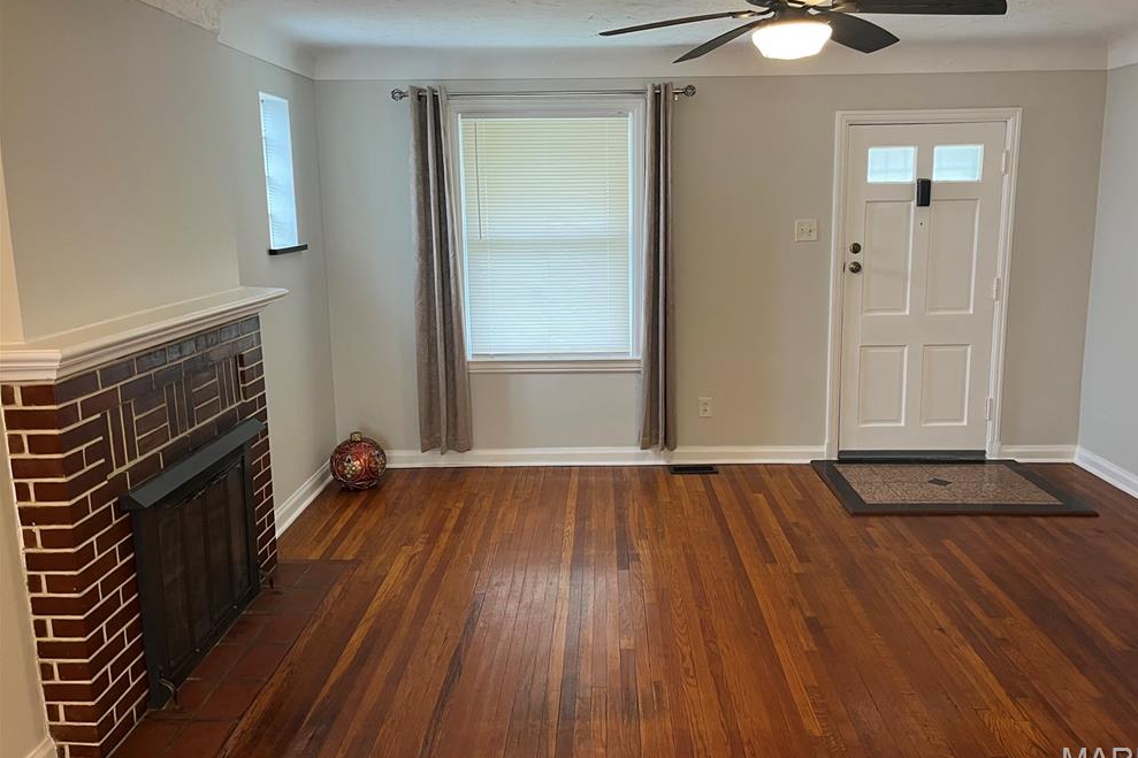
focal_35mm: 28
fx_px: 885
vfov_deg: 46.3
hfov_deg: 65.5
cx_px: 588
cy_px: 343
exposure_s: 1/60
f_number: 1.6
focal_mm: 5.1
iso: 125
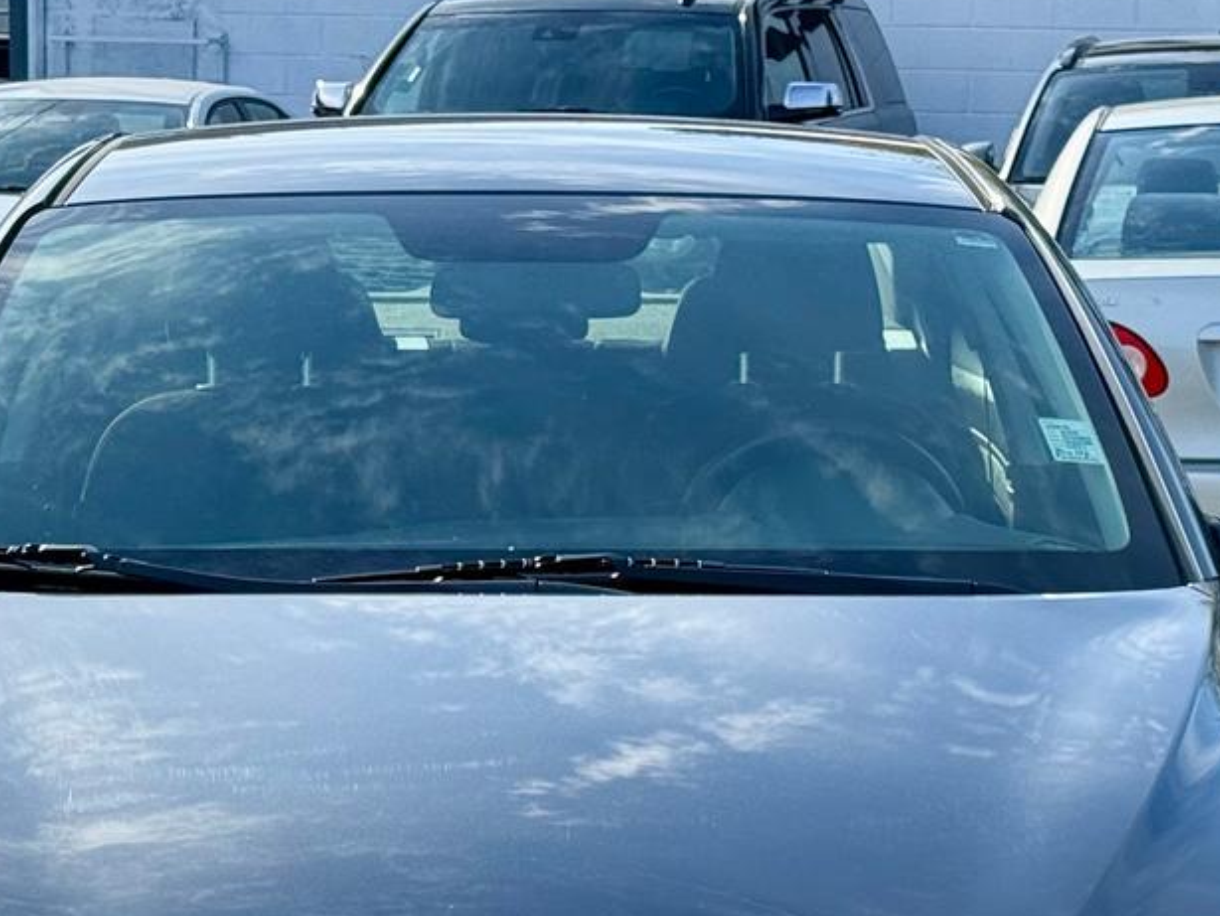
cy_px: 924
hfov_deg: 19.6
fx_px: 3526
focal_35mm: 100
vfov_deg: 14.6
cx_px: 485
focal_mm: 6.76
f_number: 1.78
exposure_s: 1/2088
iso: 100
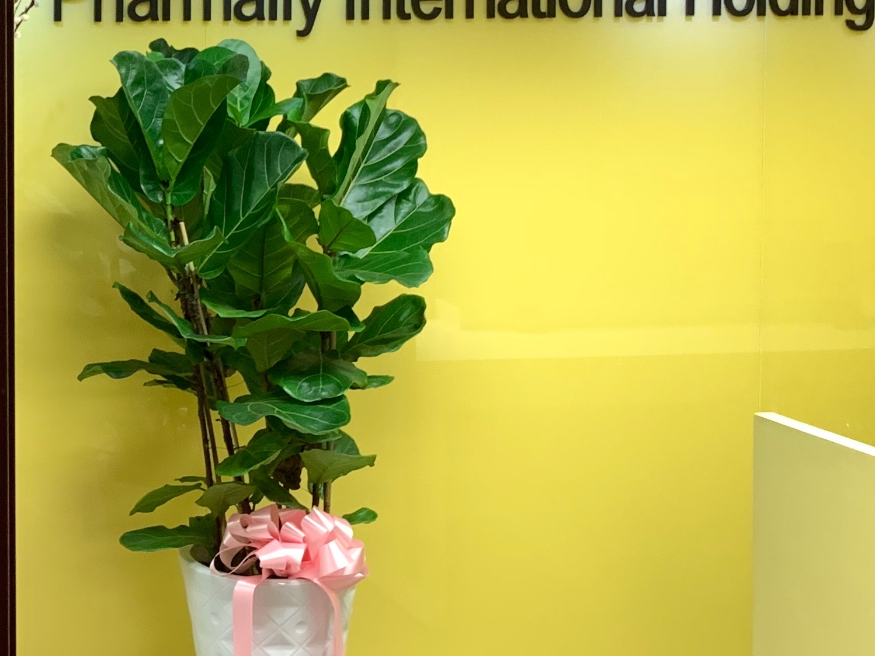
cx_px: -49
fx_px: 1769
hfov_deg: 26.0
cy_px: 109
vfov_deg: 20.7
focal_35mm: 70
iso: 200
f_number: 1.8
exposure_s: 1/60
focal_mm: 4.25
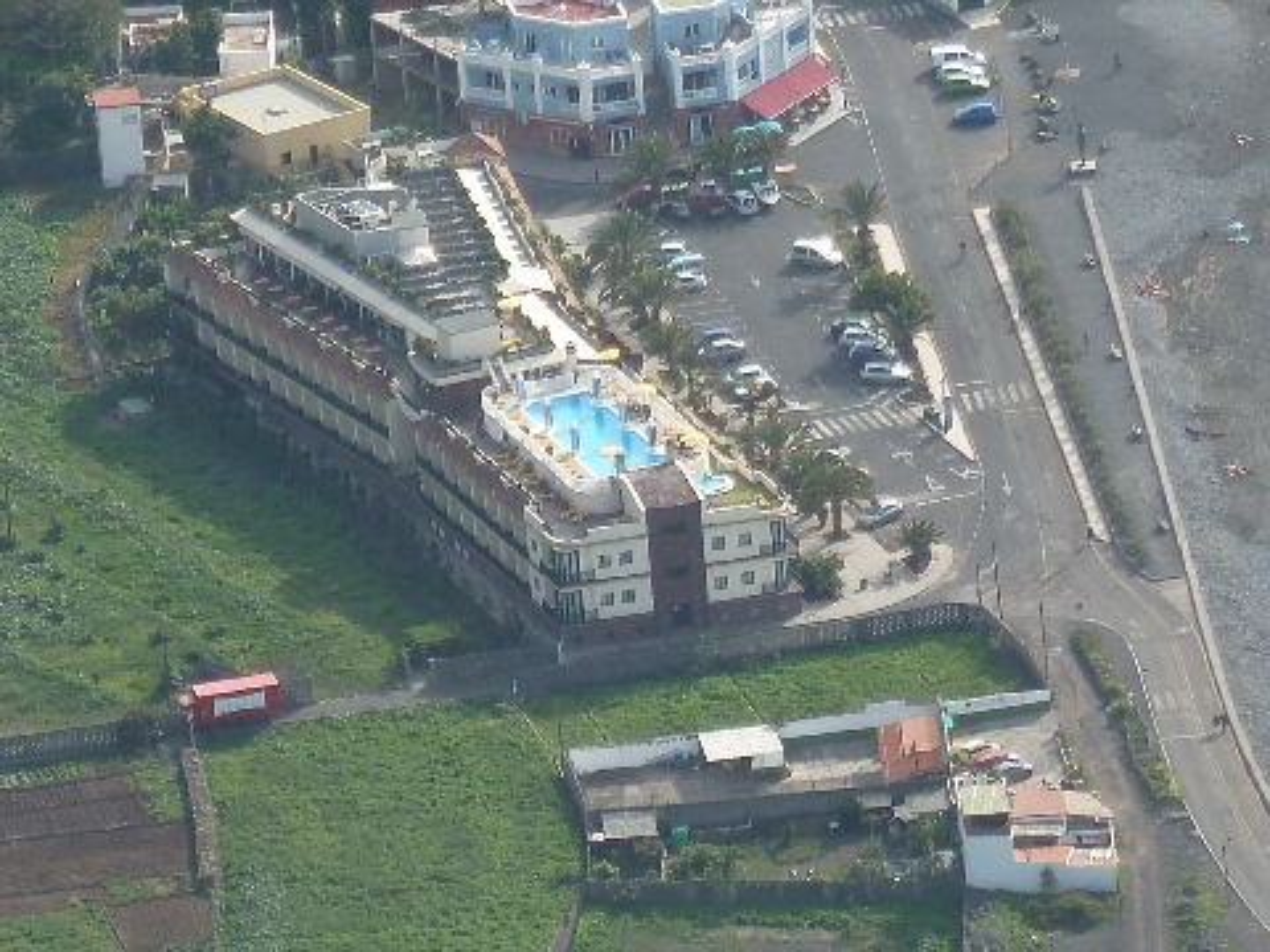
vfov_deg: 2.4
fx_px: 22893
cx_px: 635
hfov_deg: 3.2
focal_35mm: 624
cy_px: 476
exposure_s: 1/200
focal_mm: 49.2
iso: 80
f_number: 4.9
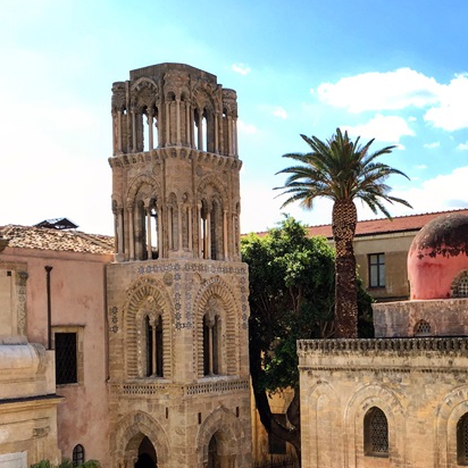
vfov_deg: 30.3
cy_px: 324
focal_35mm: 56
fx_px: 857
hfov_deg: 29.9
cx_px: 373
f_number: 2.2
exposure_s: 1/855
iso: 25
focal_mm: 4.15
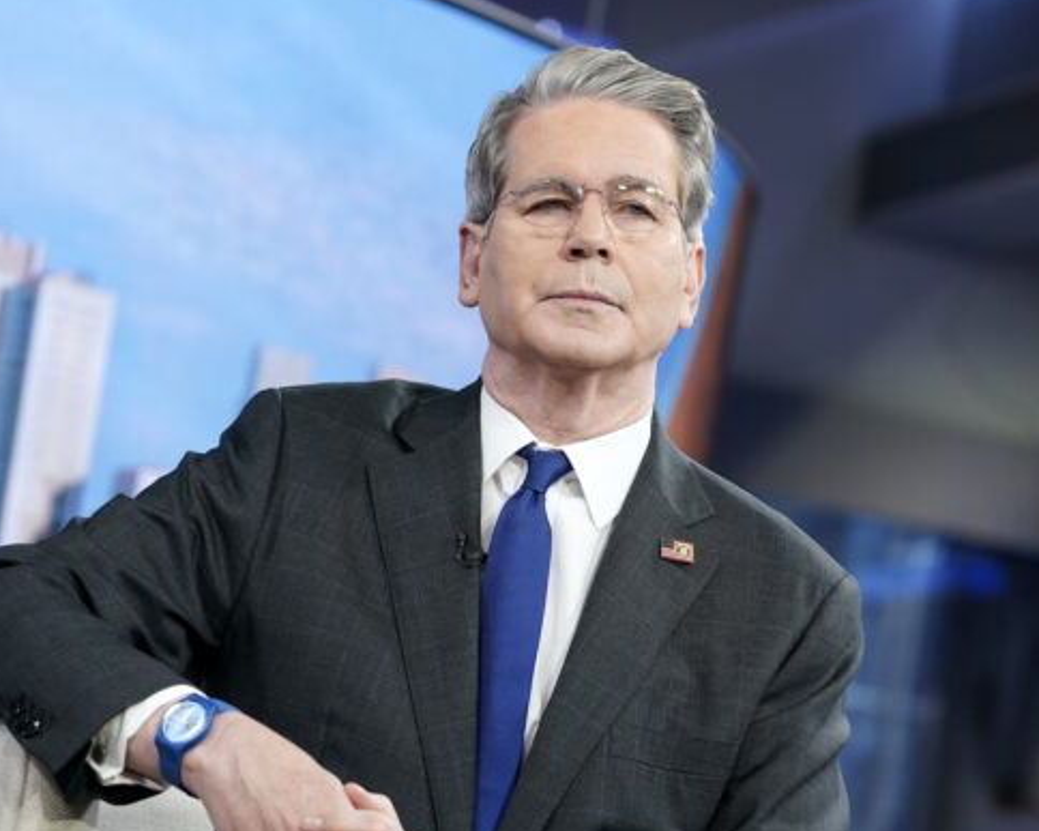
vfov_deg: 7.7
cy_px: 443
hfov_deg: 9.6
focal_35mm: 201
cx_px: 515
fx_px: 6180
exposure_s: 1/160
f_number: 5.6
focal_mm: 162
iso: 1600
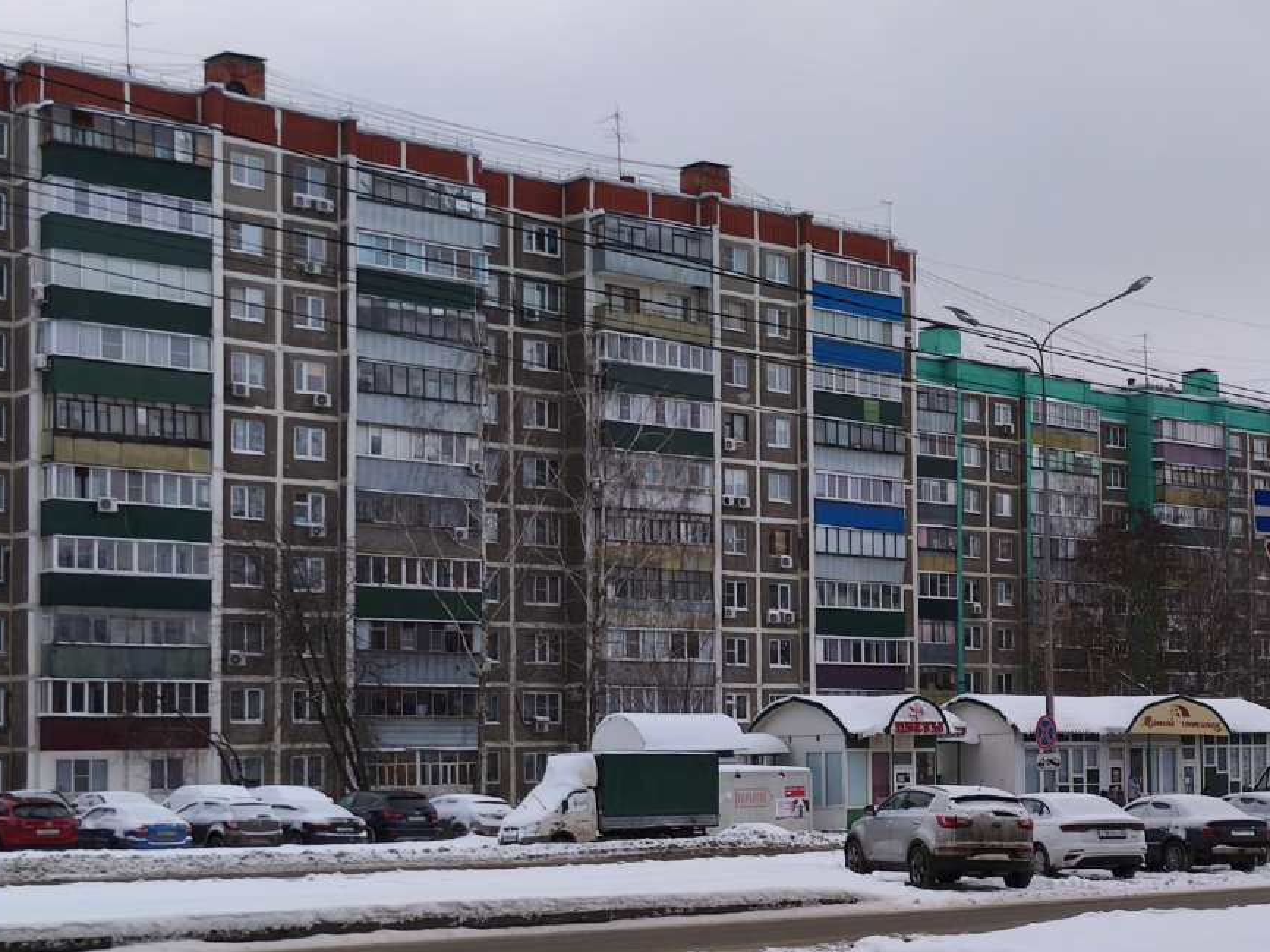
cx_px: 795
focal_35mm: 45
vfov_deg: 32.2
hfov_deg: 41.8
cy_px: 450
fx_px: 1651
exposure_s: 1/1430
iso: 80
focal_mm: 5.35
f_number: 1.7
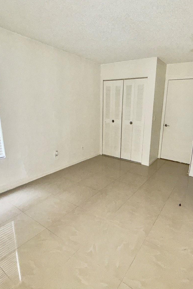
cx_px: 114
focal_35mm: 20
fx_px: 161
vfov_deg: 84.0
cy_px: 142
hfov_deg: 61.5
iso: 250
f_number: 2.2
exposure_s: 1/40
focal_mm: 2.22
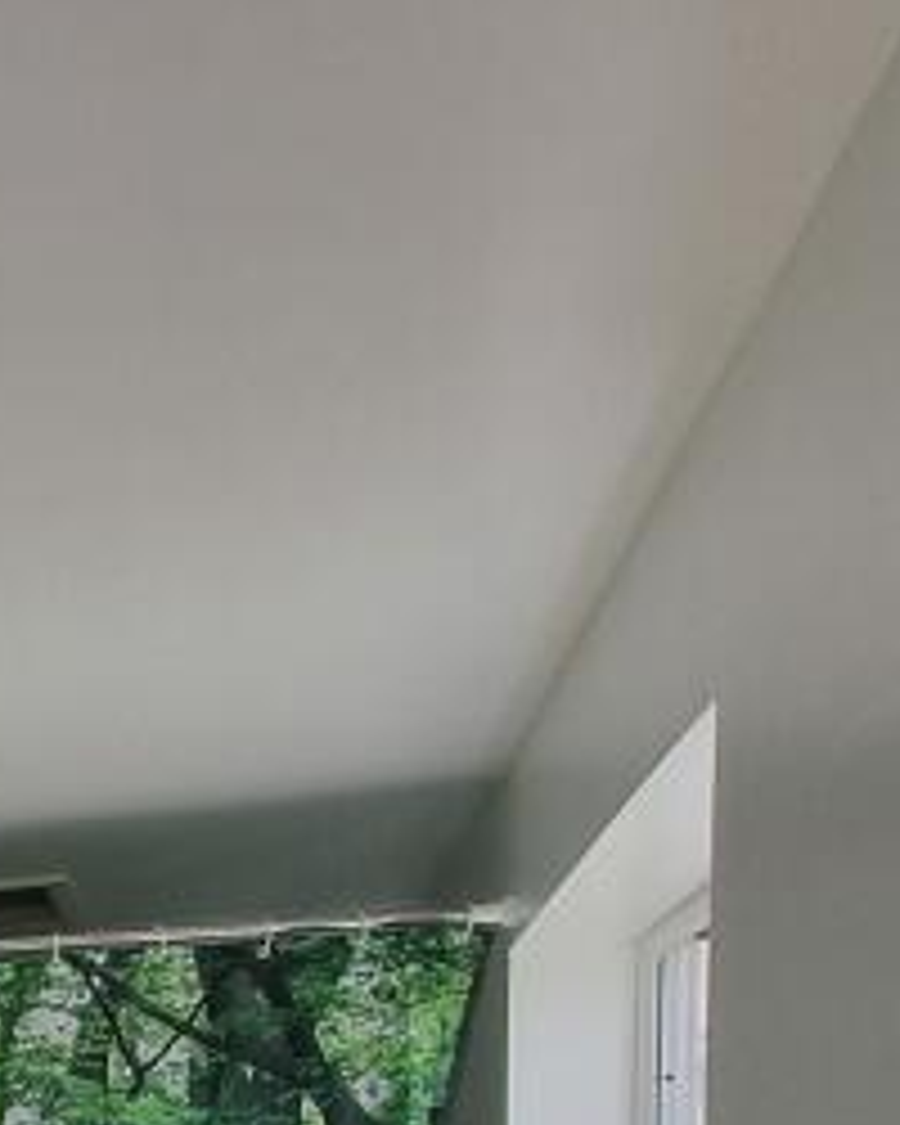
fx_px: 1731
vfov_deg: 31.7
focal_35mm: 52
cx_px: -1004
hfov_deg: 17.6
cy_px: 1251
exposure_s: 1/564
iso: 50
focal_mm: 2.2
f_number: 2.2
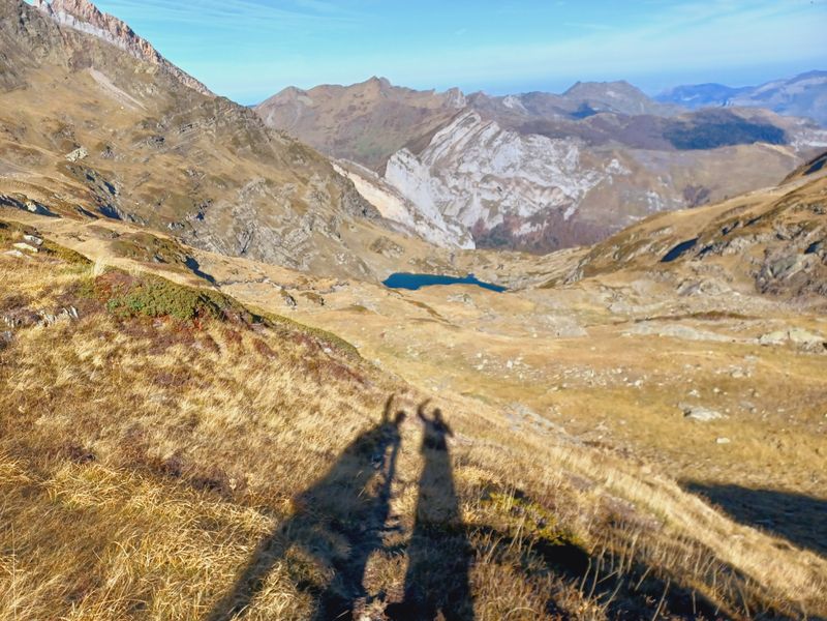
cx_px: 414
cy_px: 310
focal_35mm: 25
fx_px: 597
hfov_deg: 69.4
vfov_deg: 54.9
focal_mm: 4.6
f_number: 1.8
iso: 32
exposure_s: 1/461
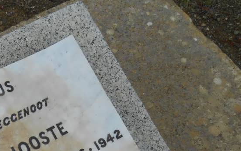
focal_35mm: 78
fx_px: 513
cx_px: -13
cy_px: 166
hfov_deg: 24.9
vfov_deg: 16.3
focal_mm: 6
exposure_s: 1/400
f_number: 3.9
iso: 80
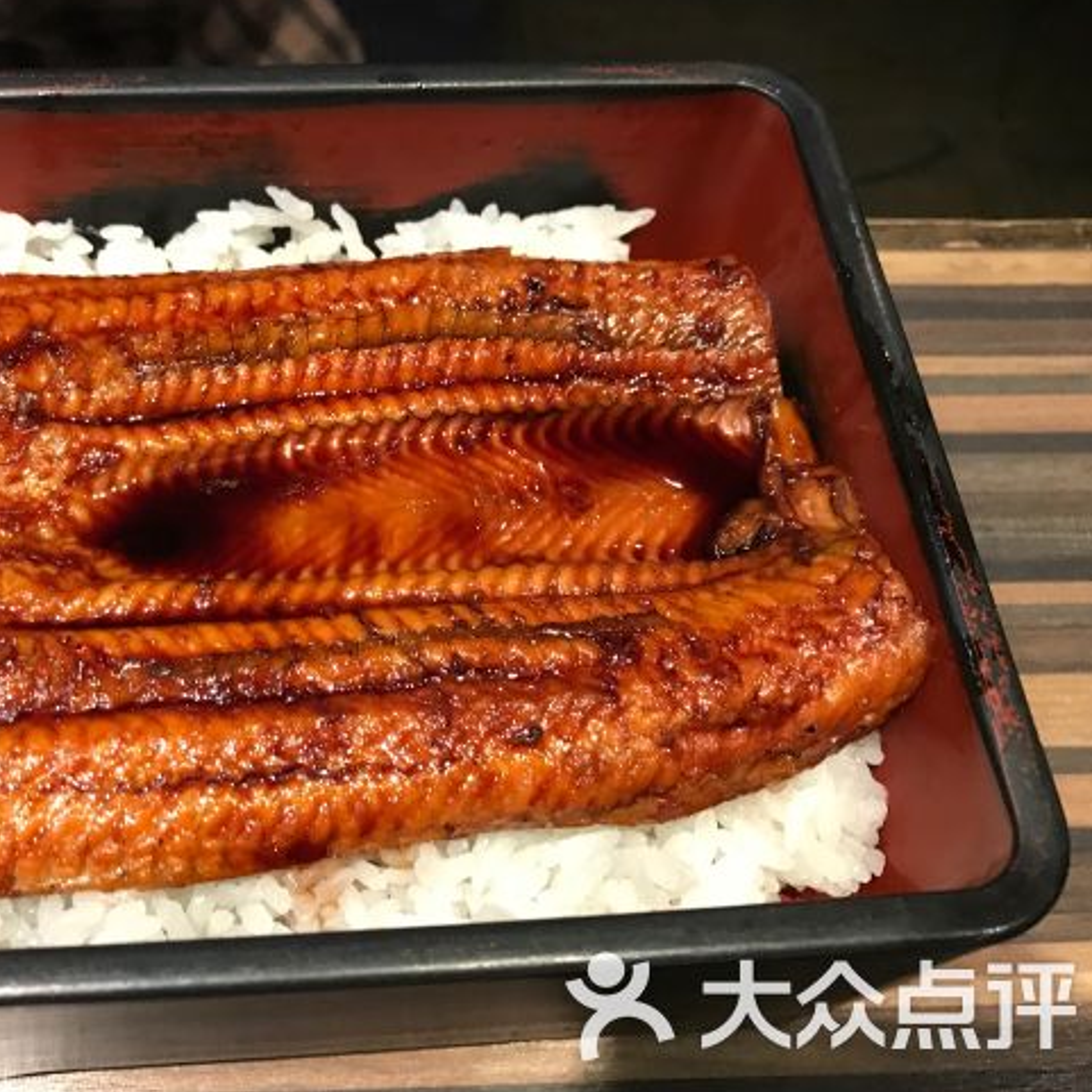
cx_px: 341
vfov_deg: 46.0
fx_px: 1285
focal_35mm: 36
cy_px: 528
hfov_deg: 45.2
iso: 100
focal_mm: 3.99
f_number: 1.8
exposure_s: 1/9
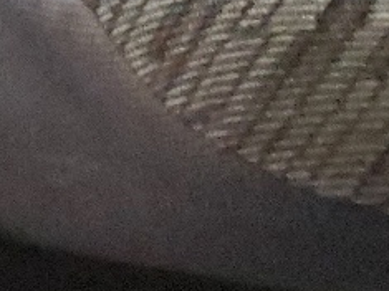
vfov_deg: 7.6
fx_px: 1988
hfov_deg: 9.8
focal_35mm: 177
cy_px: -481
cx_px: -543
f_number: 1.5
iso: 593
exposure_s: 1/15
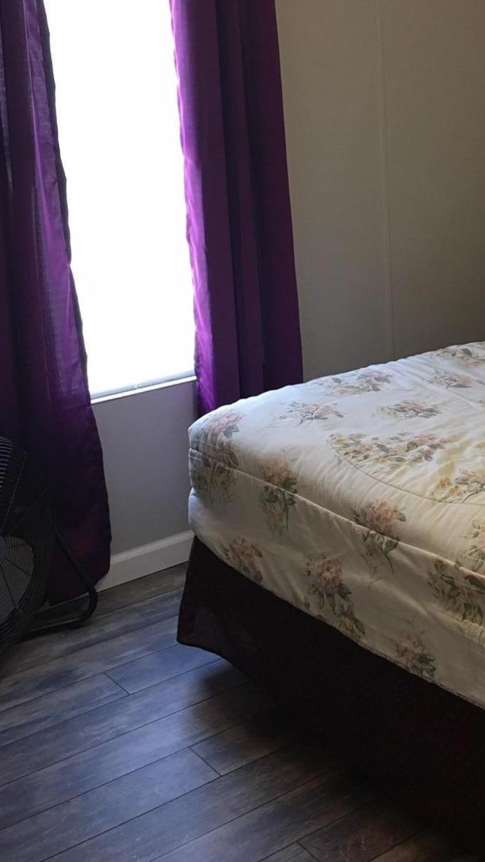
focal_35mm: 53
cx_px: 511
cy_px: 330
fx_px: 1211
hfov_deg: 21.6
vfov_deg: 38.9
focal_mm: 4.15
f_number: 2.2
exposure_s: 1/15
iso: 50
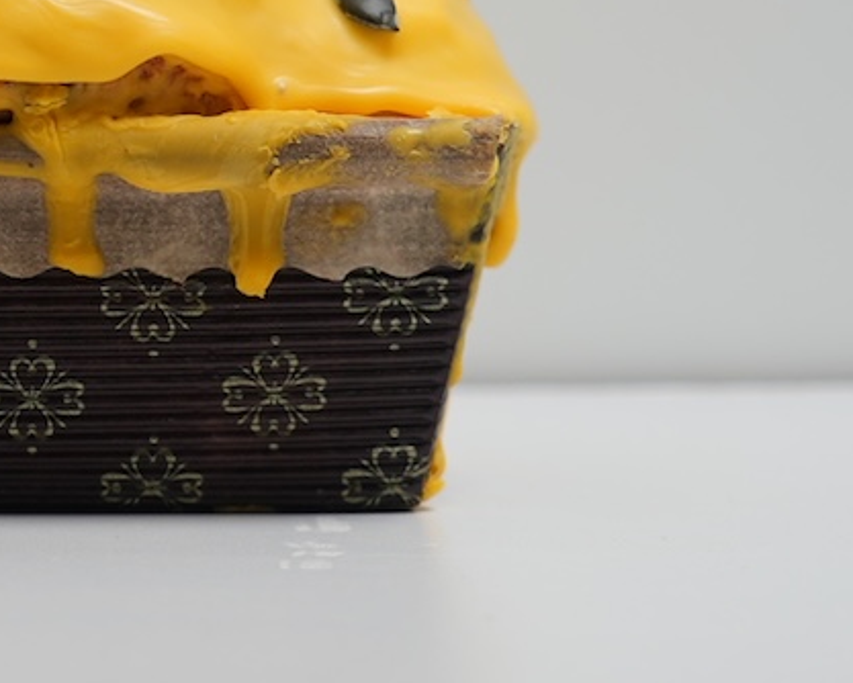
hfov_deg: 6.1
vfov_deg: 4.9
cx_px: -225
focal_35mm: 314
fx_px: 7931
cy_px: 3
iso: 200
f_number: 4
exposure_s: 1/160
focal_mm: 73
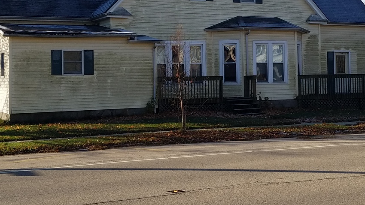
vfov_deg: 24.5
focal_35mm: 48
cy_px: 41
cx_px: 216
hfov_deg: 42.7
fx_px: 465
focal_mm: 4.2
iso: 50
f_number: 1.7
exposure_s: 1/1708
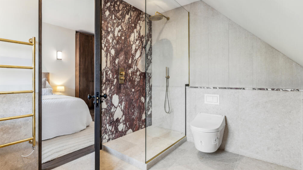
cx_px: 150
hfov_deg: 95.9
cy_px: 84
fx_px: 137
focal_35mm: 17
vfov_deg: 63.9
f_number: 11
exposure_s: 1/4
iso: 400
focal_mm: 16
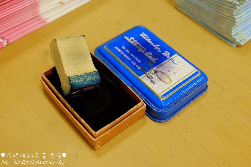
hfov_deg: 46.4
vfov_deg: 31.9
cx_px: 126
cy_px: 84
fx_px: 293
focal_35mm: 42
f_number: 4.5
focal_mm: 28.2
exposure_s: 1/60
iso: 2500
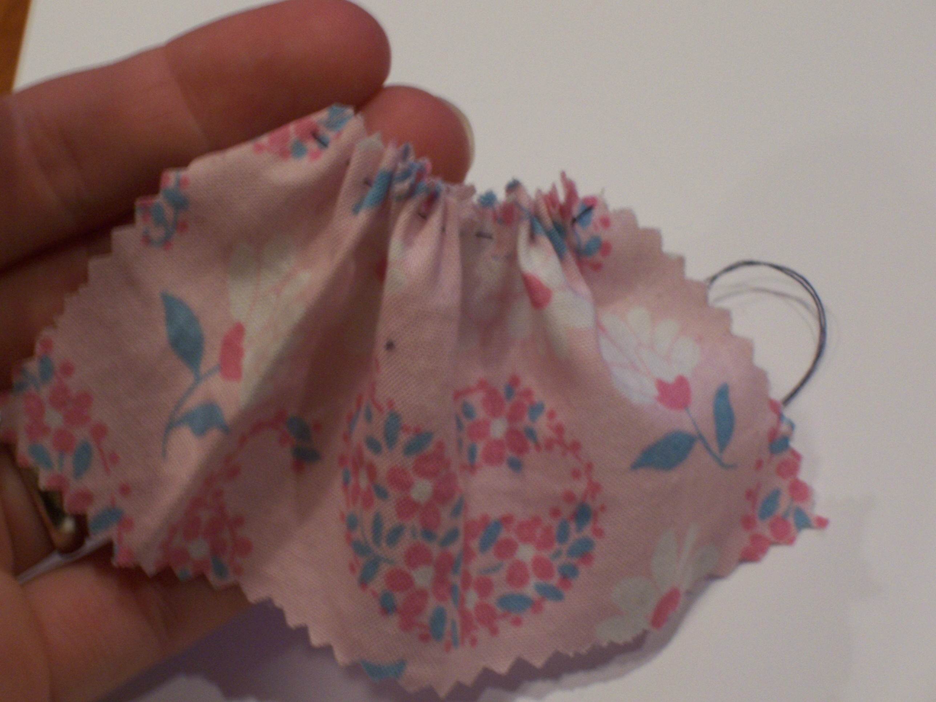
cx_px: 468
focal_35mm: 102
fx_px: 2758
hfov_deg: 19.3
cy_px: 351
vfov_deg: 14.5
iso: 160
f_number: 4.6
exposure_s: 1/8
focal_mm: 16.8
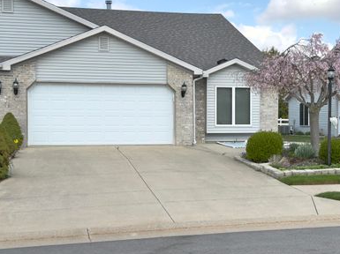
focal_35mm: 61
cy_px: 117
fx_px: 599
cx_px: 206
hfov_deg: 31.6
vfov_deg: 24.0
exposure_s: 1/3401
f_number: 1.78
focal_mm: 6.76
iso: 100
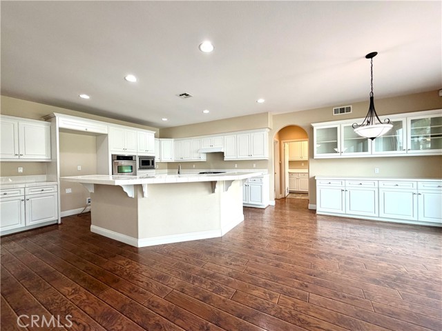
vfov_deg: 85.7
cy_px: 166
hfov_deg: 102.1
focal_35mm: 14
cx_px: 221
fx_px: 179
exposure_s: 1/120
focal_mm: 2.22
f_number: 2.2
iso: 160
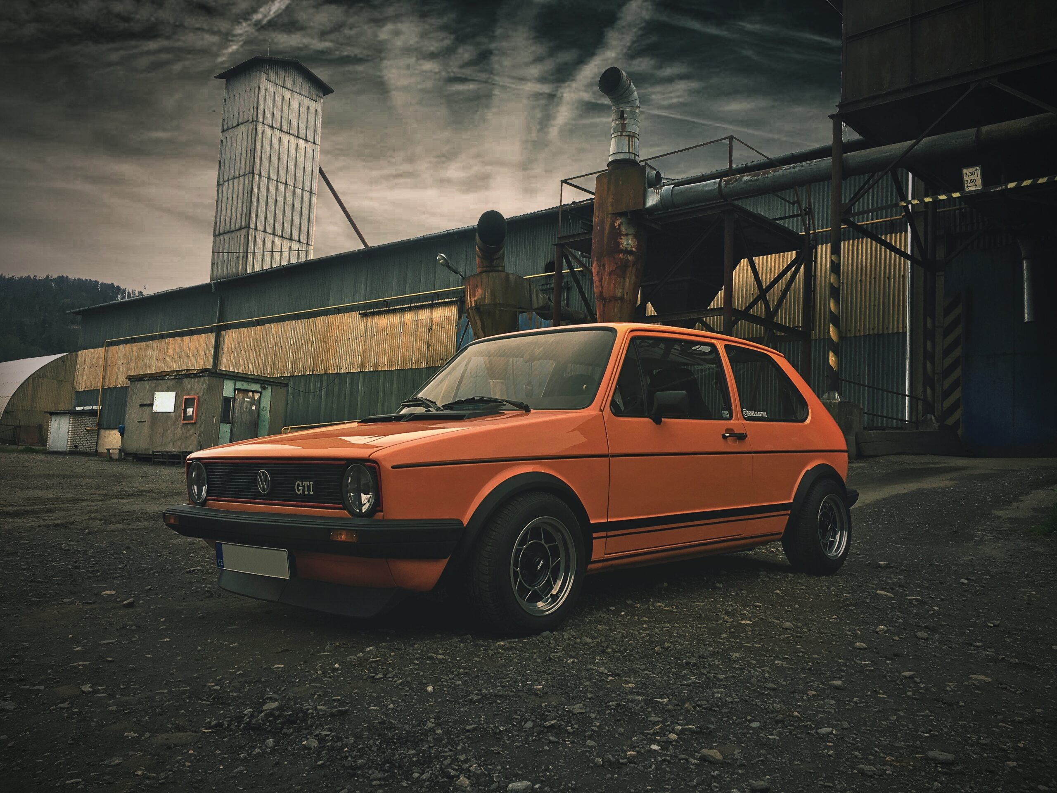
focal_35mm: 29
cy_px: 396
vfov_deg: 48.2
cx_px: 528
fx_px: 886
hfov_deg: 61.7
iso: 25
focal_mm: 4.15
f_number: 2.2
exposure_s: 1/411
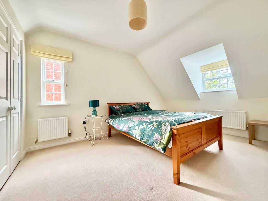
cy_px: 100
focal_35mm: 14
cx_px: 134
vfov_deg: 85.7
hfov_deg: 102.1
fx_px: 108
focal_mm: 2.22
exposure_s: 1/60
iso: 500
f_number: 2.2
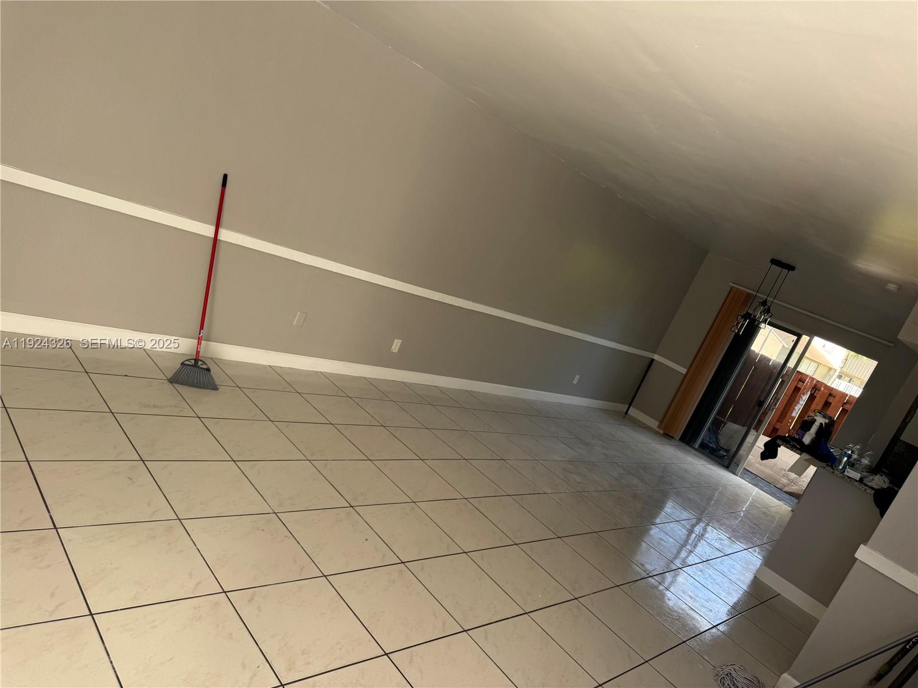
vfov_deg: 56.8
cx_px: 459
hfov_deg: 71.6
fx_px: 636
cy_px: 344
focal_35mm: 24
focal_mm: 6.76
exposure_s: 1/126
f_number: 1.78
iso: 64
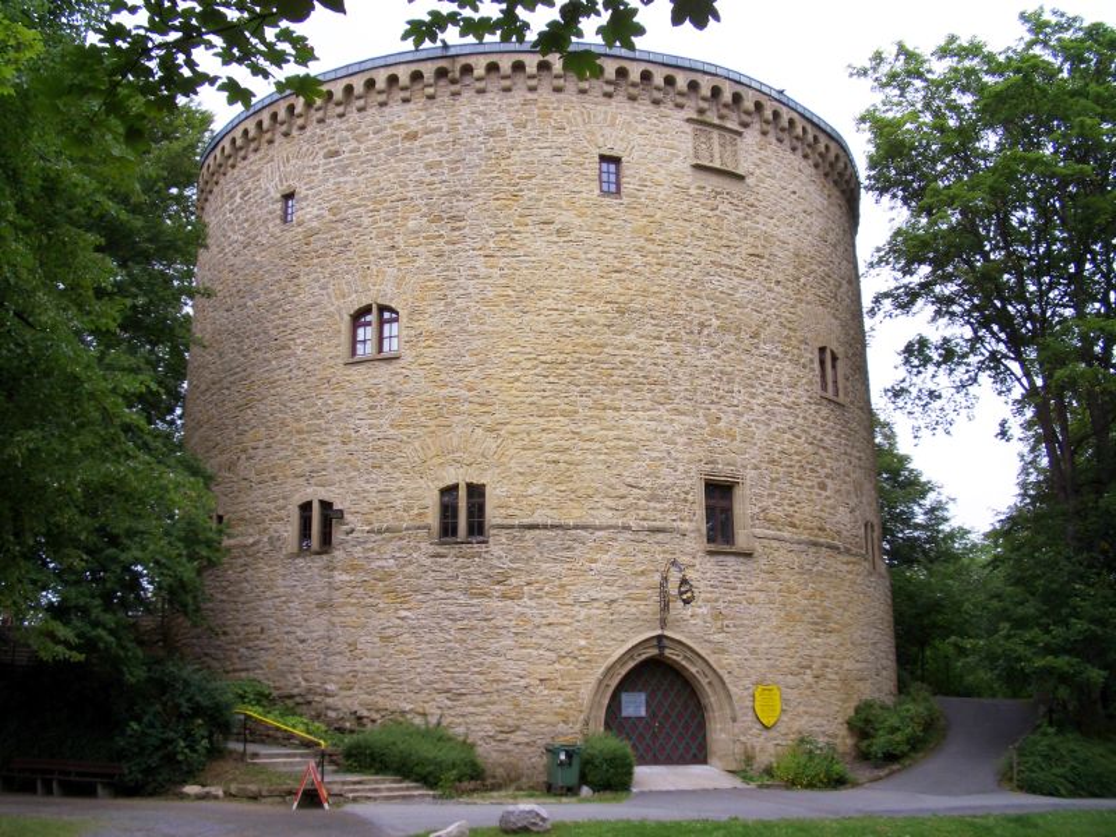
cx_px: 558
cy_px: 418
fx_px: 1128
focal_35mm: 35
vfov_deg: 40.7
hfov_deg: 52.6
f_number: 4.3
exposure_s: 1/160
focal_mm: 5.8
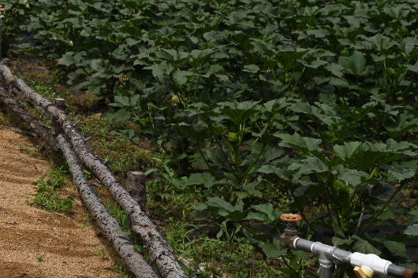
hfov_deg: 17.7
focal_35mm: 104
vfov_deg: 12.9
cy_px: -39
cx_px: -196
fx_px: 1207
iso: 400
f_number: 7.1
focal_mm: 34
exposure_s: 1/3200
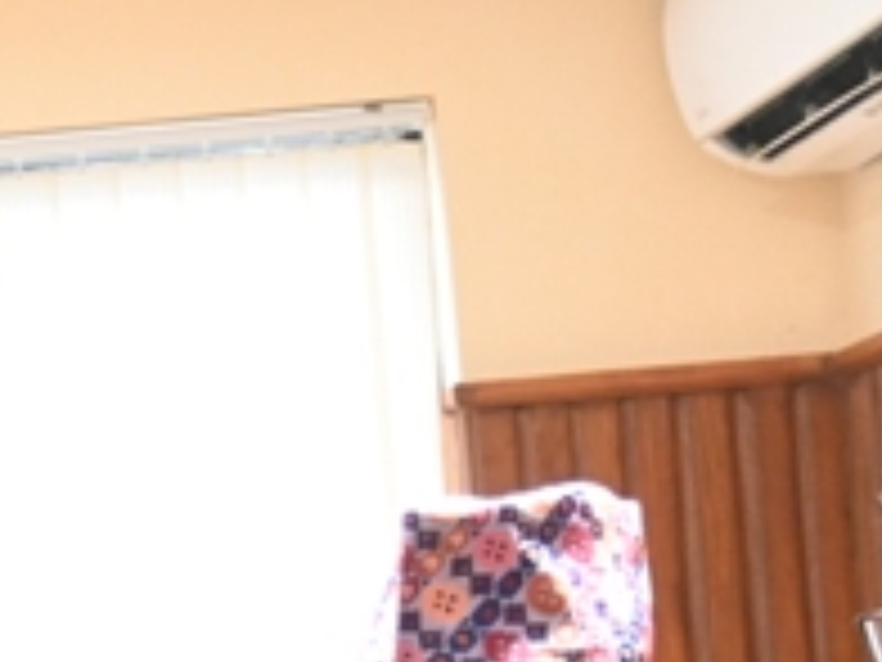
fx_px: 3744
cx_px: -126
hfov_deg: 13.1
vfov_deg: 9.6
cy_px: 1182
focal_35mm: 147
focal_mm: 25
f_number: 4.2
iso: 5000
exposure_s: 1/60
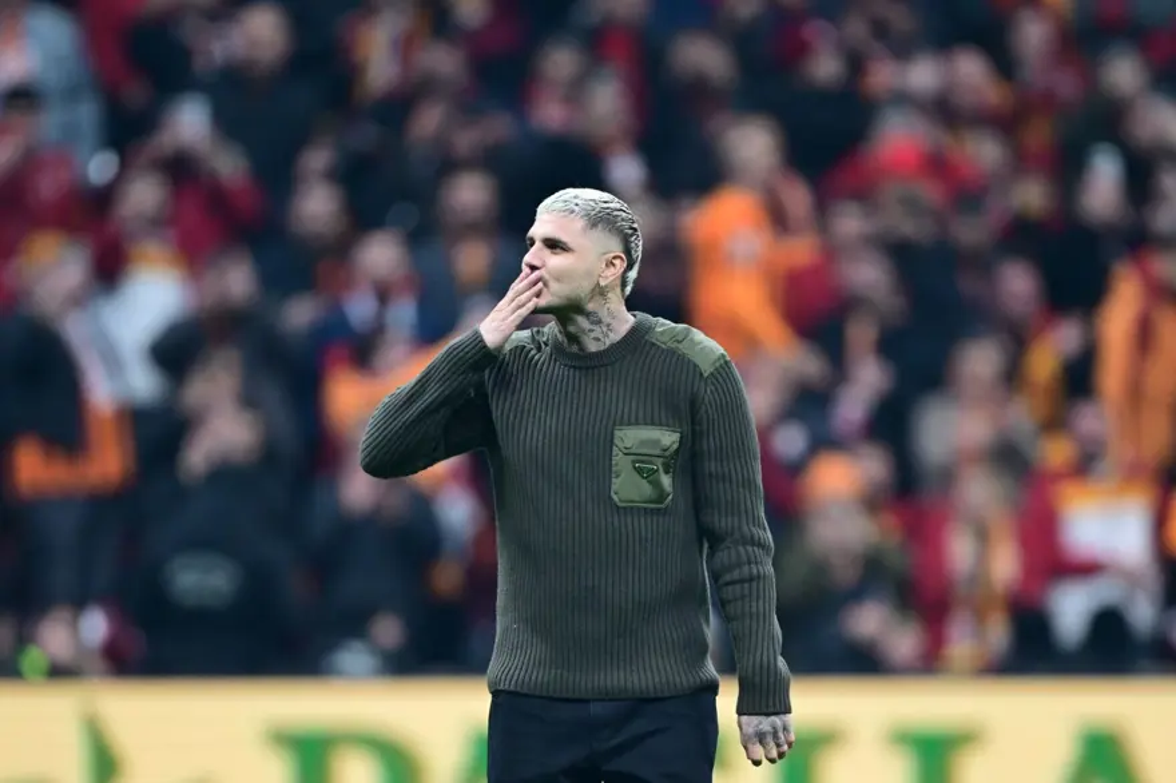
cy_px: 392
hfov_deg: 5.2
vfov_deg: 3.4
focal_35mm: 400
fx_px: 13061
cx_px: 588
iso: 2500
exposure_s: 1/1250
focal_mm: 400
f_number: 2.8
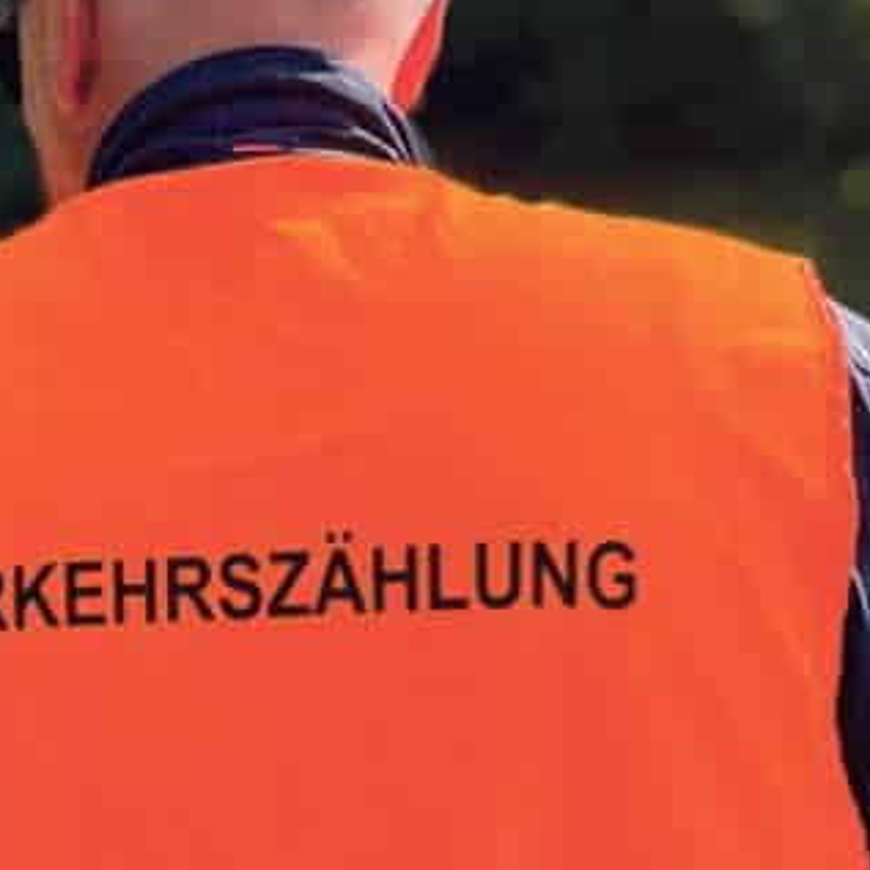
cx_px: -338
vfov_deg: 14.8
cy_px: 807
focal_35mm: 116
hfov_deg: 14.3
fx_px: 3298
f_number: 1.6
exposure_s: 1/1825
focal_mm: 4.2
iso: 50
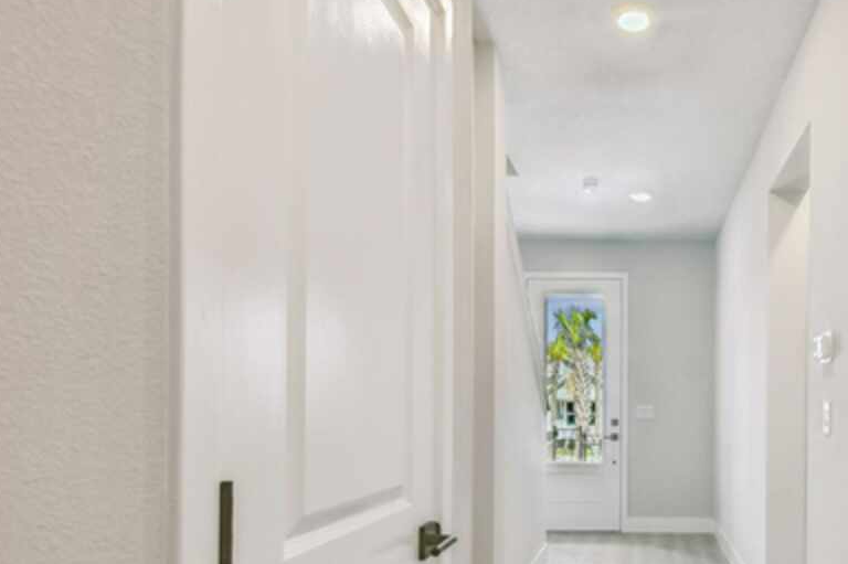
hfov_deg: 66.6
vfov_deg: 49.8
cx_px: 646
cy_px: 402
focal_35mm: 25
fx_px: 588
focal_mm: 10
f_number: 7.1
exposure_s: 1/250
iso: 100
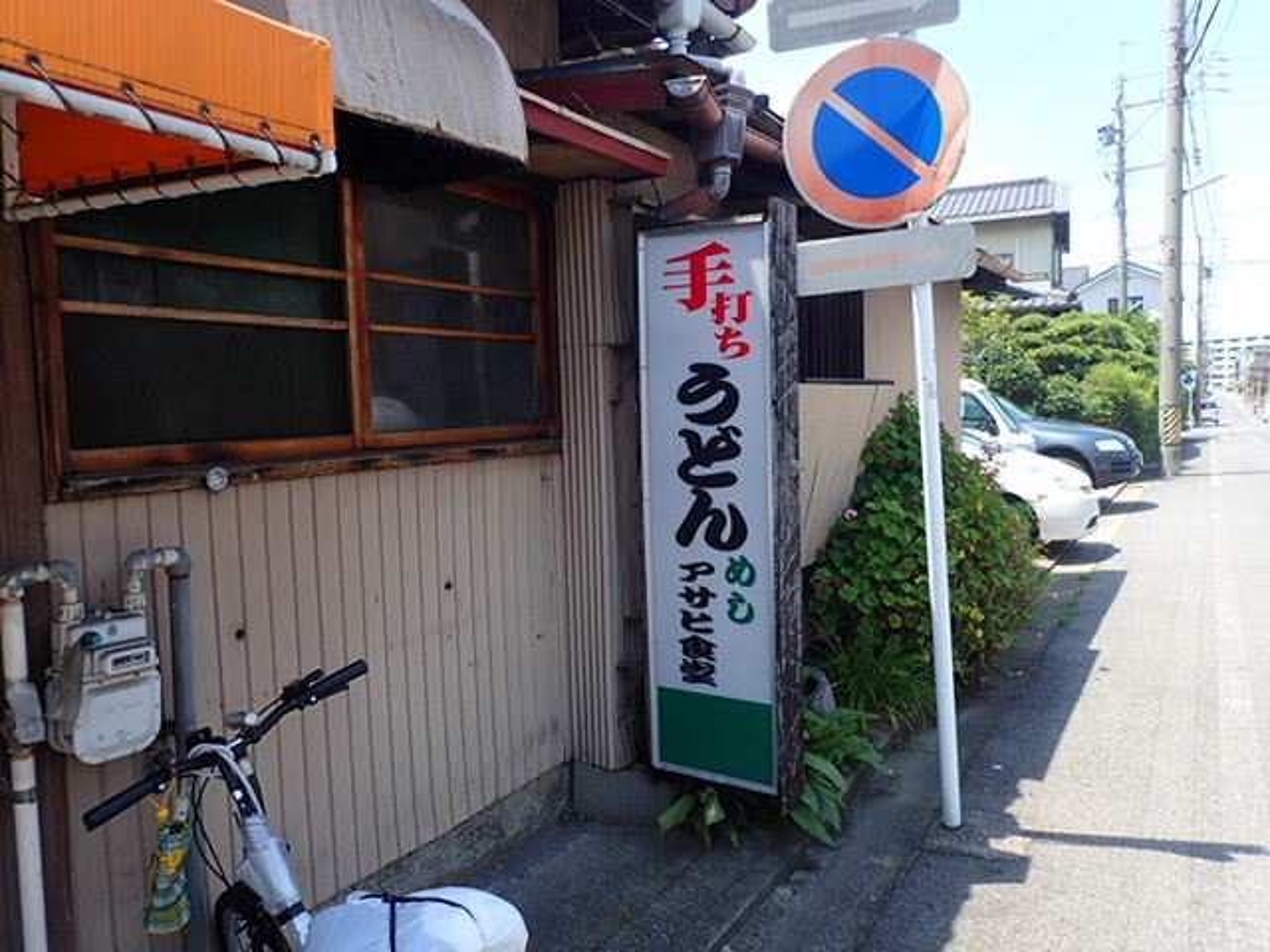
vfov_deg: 54.9
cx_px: 635
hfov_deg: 69.4
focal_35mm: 25
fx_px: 917
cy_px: 476
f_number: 2.8
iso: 100
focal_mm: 4.5
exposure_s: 1/400
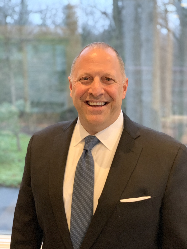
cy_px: 124
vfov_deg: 36.8
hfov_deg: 28.0
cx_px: 94
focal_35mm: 52
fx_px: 375
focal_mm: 6
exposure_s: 1/40
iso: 500
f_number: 2.4
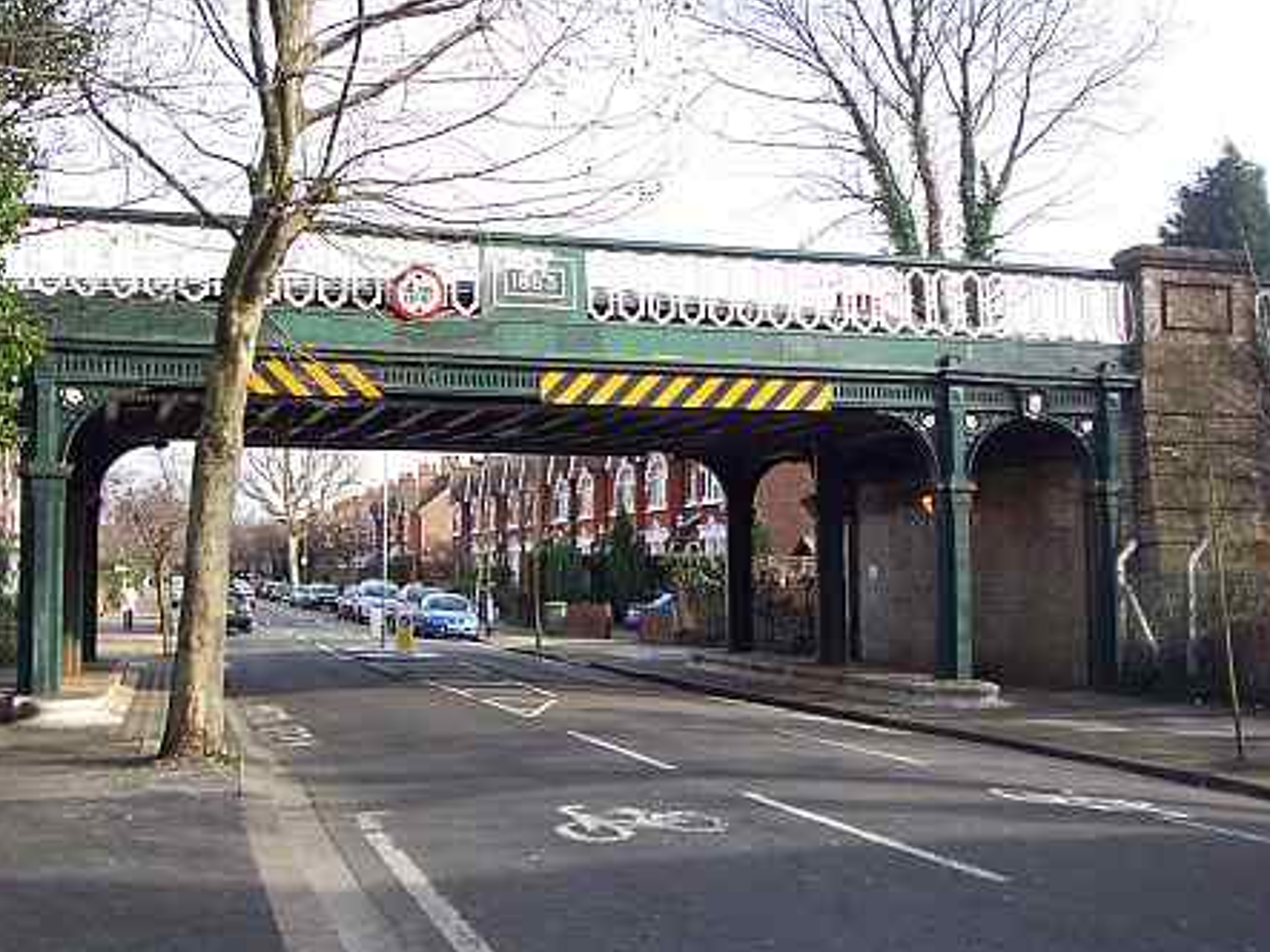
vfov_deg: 32.9
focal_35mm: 44
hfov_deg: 42.9
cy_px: 466
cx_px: 596
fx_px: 1614
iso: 64
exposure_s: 1/125
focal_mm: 6.4
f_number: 3.9
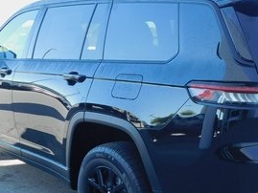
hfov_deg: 33.2
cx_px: 188
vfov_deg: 25.5
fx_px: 425
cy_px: 135
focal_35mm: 57
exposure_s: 1/160
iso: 125
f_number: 3
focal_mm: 4.1
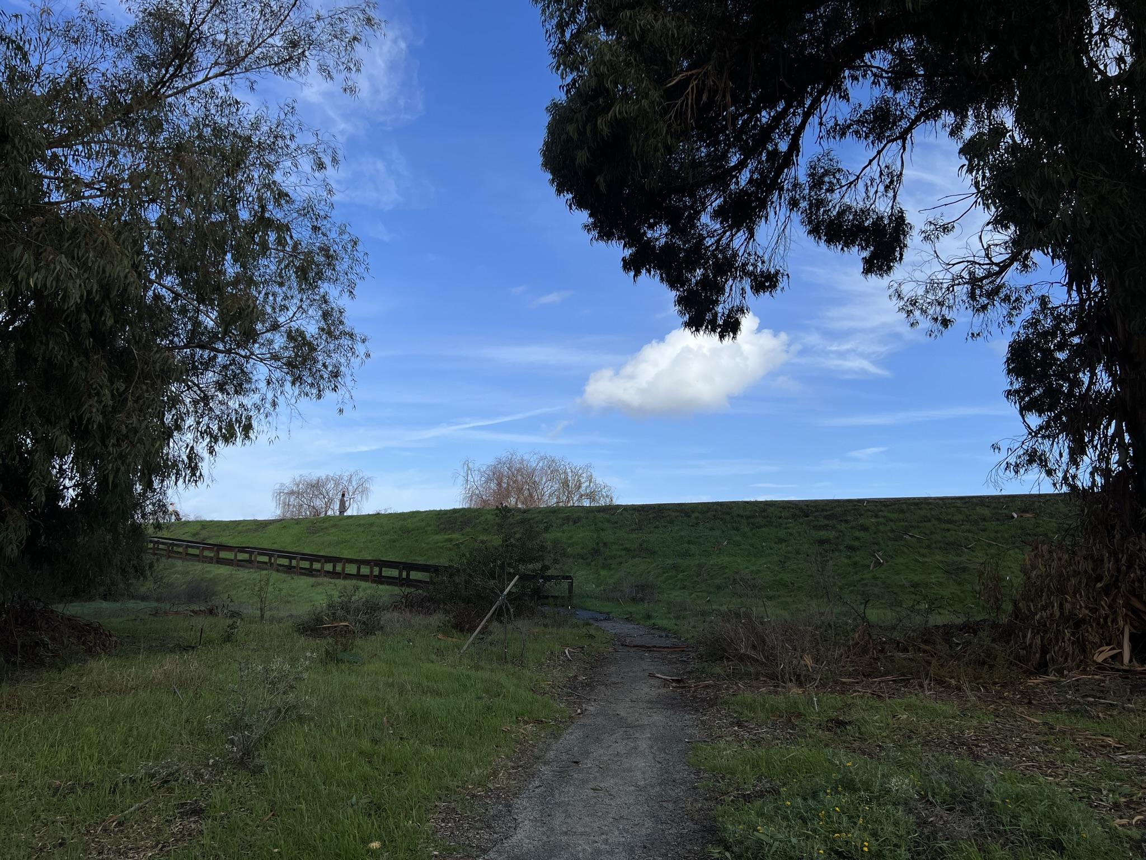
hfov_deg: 67.3
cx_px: 573
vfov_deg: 53.1
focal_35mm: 26
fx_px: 861
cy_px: 430
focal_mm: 5.7
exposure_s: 1/5076
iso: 50
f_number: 1.5
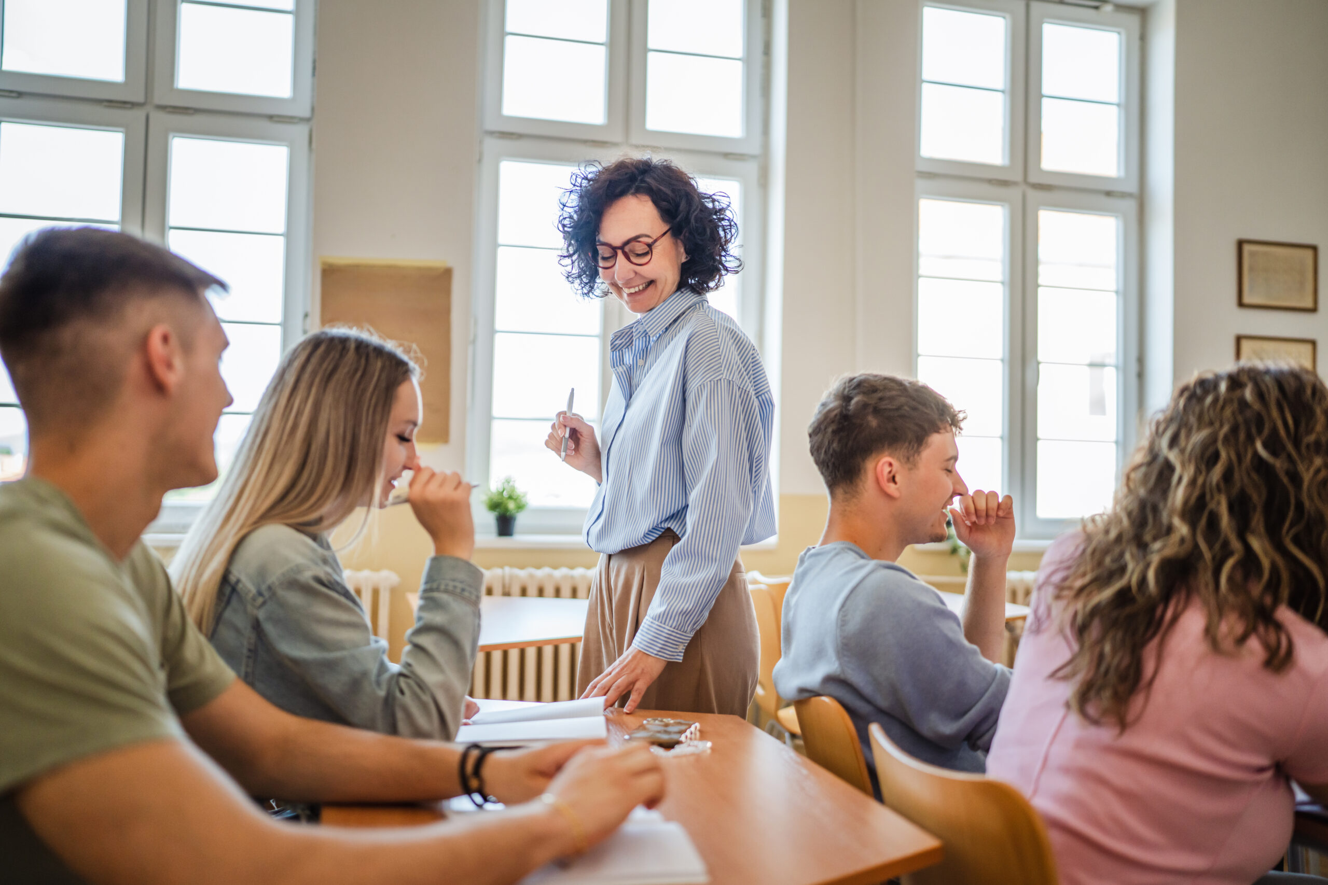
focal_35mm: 35
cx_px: 664
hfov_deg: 54.4
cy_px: 442
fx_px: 1291
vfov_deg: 37.9
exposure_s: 1/1250
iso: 800
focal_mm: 35
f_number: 1.4
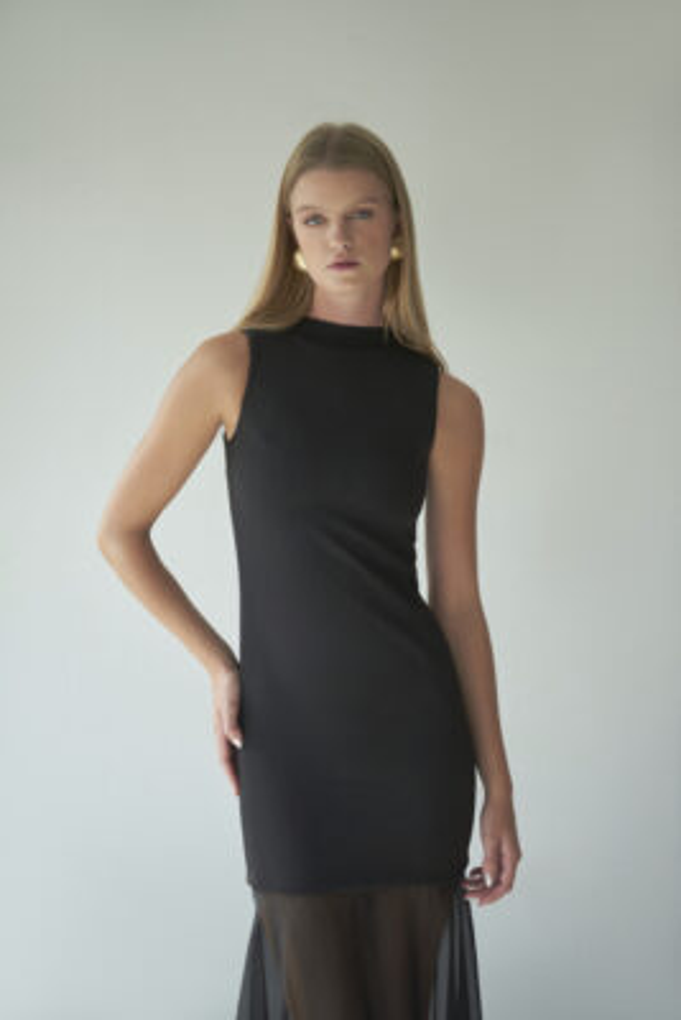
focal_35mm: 55
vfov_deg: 36.2
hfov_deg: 24.6
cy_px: 510
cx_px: 340
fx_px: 1559
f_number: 2.8
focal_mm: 55
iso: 500
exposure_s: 1/400
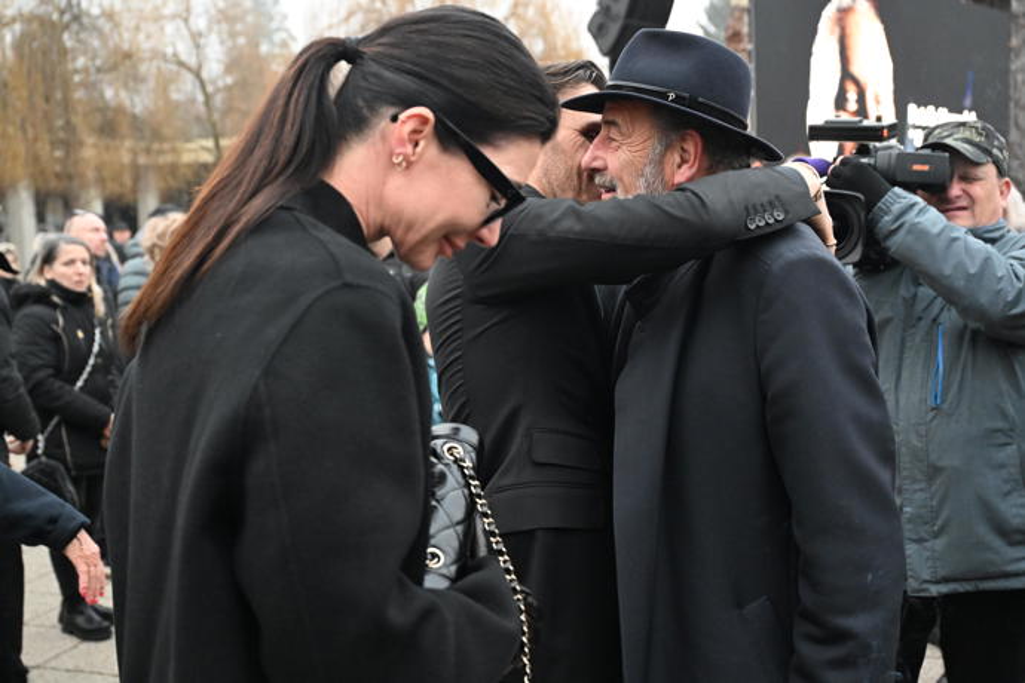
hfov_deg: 48.5
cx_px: 512
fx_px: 1139
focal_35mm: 40
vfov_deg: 33.4
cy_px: 342
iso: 6400
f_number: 4.5
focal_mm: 40
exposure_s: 1/400
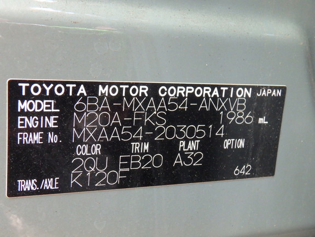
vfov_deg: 36.8
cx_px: 158
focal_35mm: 39
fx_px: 355
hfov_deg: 47.9
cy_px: 118
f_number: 5.1
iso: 800
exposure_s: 1/20
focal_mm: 6.9
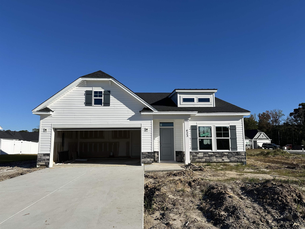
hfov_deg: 71.6
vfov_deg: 56.8
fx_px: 211
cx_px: 152
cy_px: 114
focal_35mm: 24
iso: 80
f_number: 1.78
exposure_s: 1/7576
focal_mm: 6.86
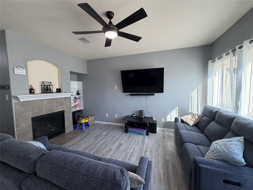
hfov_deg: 102.1
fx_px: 102
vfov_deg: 85.7
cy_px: 95
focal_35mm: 14
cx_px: 126
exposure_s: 1/120
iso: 125
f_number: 2.2
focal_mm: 2.22
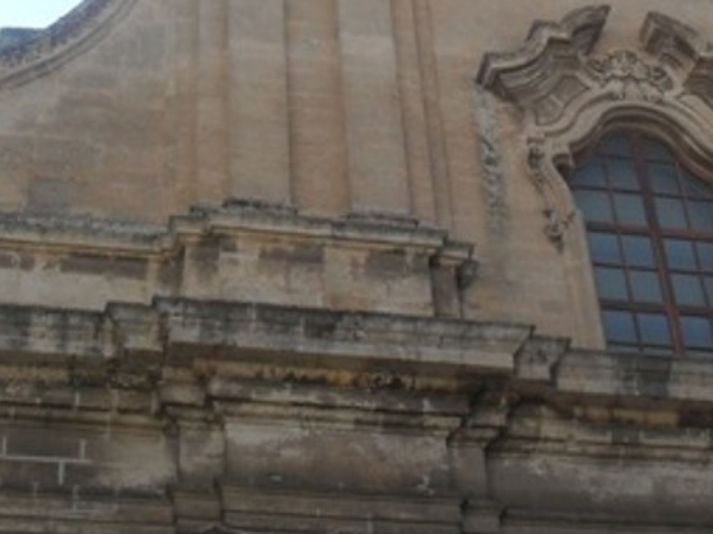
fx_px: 1812
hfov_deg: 22.0
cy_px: 79
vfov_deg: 16.6
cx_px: 550
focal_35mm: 88
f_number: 8.4
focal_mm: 6.3
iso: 100
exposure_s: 1/125
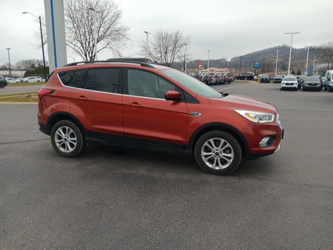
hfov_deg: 67.3
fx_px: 250
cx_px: 166
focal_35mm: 26
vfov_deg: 53.1
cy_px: 125
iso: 100
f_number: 1.8
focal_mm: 3.98
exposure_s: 1/132
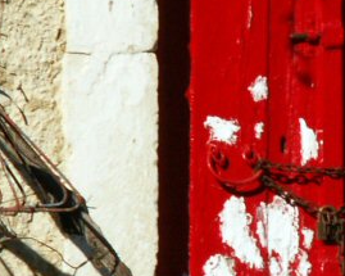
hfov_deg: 2.0
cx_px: 778
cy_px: 171
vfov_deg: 1.6
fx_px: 9891
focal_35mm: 969
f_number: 7.1
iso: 100
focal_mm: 50.8
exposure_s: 1/640
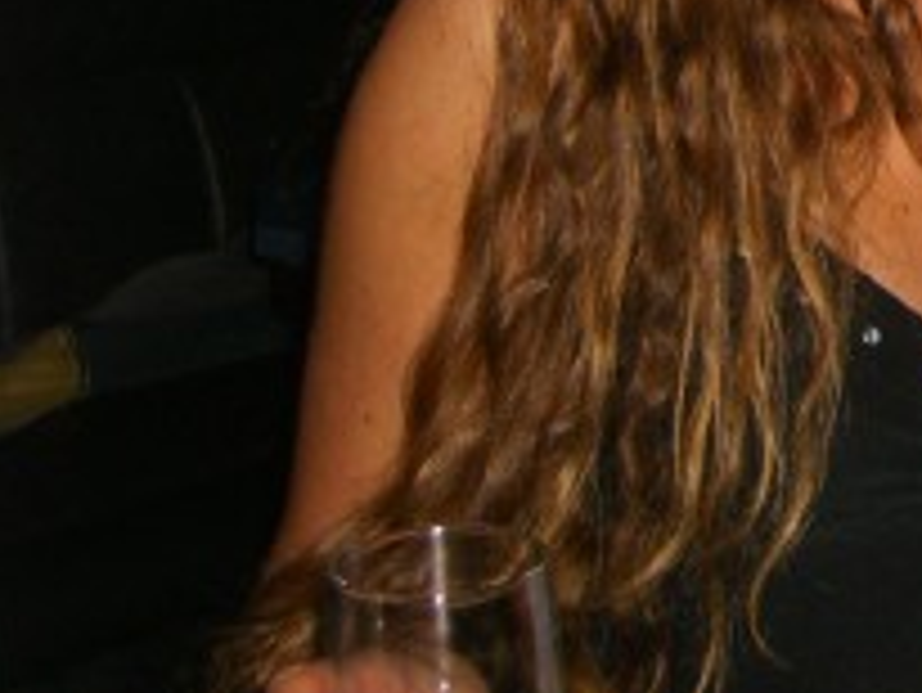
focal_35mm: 111
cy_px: -315
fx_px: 2958
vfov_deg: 12.7
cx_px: 1331
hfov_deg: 16.4
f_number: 2.8
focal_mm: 7.9
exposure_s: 1/60
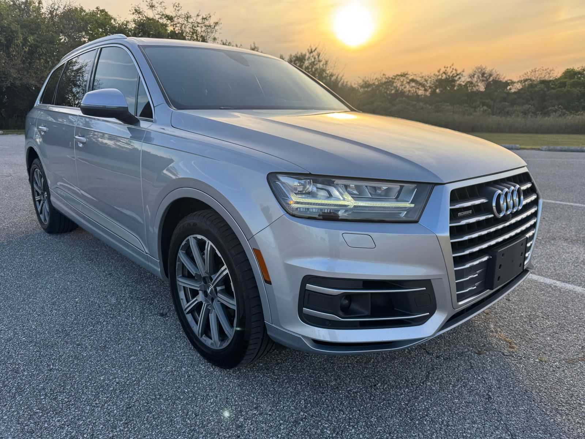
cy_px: 220
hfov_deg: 71.6
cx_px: 292
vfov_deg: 56.8
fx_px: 406
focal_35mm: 24
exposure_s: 1/1042
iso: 80
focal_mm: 6.76
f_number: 1.78
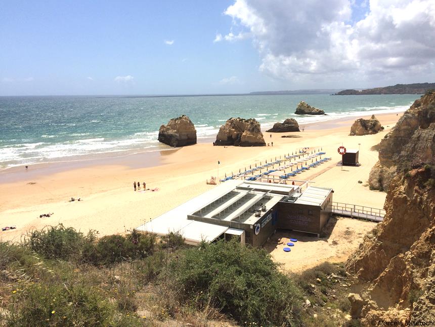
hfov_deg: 61.7
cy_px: 164
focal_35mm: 29
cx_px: 218
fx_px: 364
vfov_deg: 48.2
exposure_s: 1/4566
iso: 32
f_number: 2.2
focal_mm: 4.15
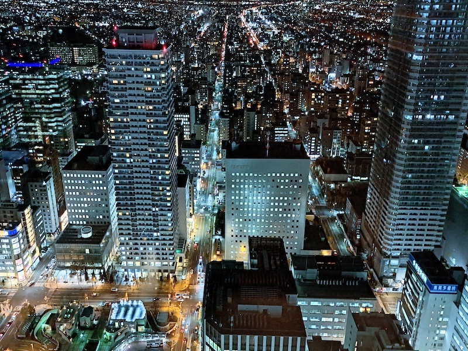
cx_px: 234
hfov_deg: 71.6
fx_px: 324
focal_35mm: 24
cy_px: 176
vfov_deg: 56.8
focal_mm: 5.23
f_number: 1.8
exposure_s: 1/17
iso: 1600
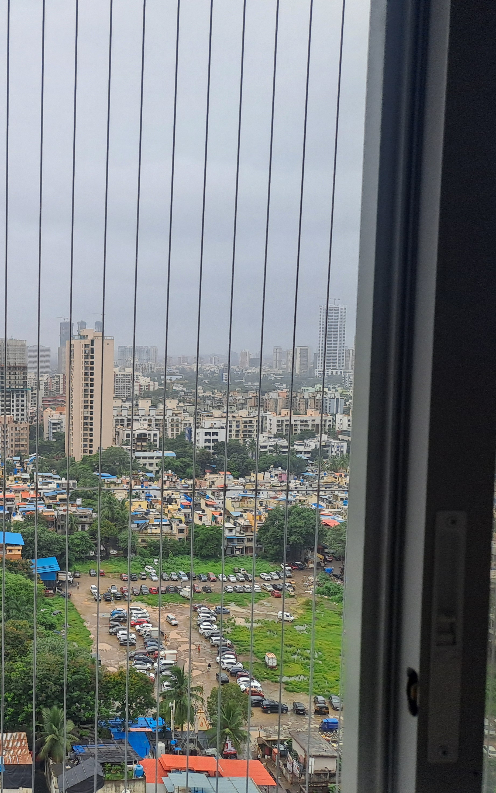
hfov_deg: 32.9
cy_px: 398
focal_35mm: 36
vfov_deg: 54.0
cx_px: 17
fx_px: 779
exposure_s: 1/2222
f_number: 1.8
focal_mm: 4.65
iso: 32
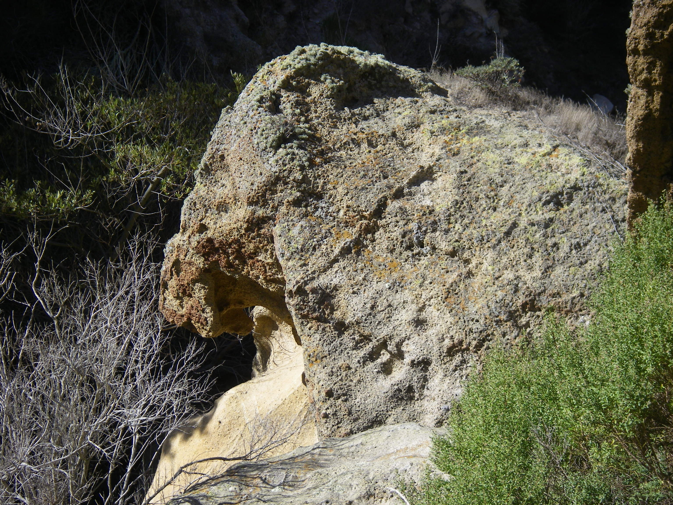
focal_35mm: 83
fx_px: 1614
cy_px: 252
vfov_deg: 17.8
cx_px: 336
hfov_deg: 23.6
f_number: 3.9
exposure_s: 1/400
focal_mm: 13.8
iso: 64
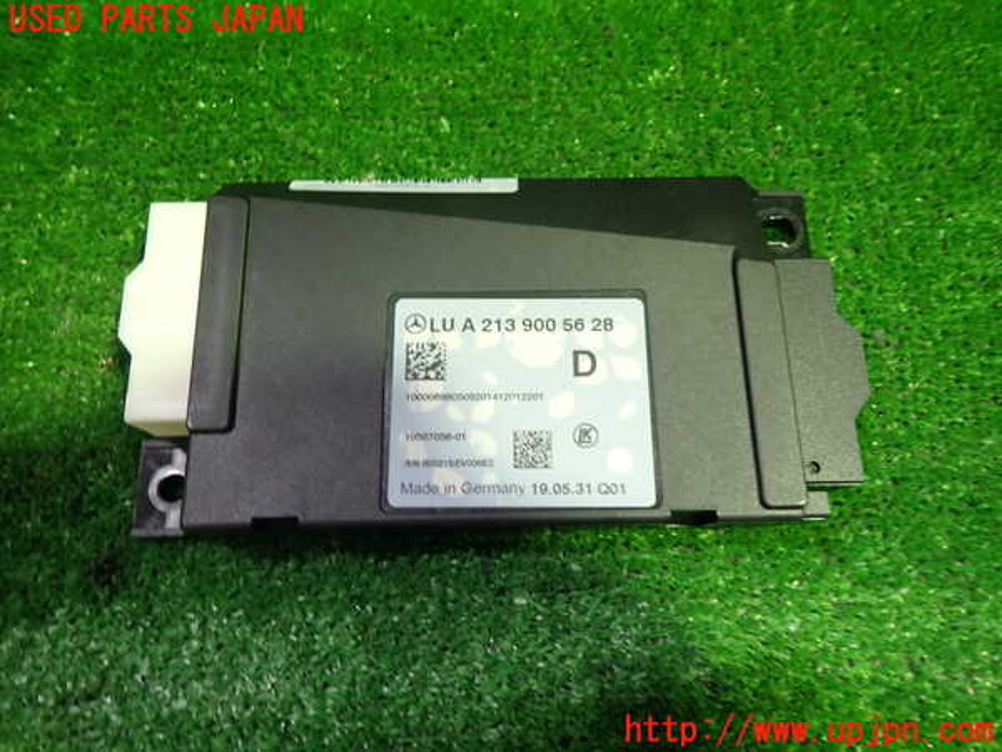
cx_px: 501
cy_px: 376
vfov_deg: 54.9
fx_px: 724
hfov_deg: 69.4
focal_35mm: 25
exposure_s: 1/30
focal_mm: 4.5
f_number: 2
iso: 200
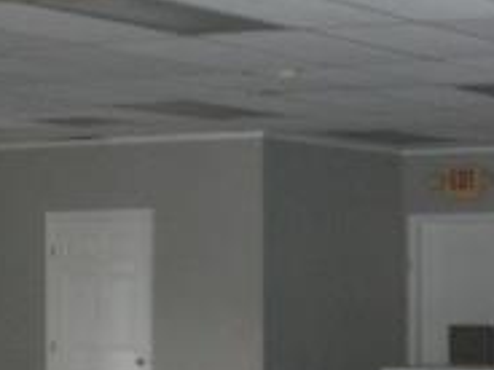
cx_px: 714
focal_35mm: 132
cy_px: 276
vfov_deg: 11.2
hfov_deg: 14.1
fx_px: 1884
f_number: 3.1
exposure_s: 1/60
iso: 200
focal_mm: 6.3
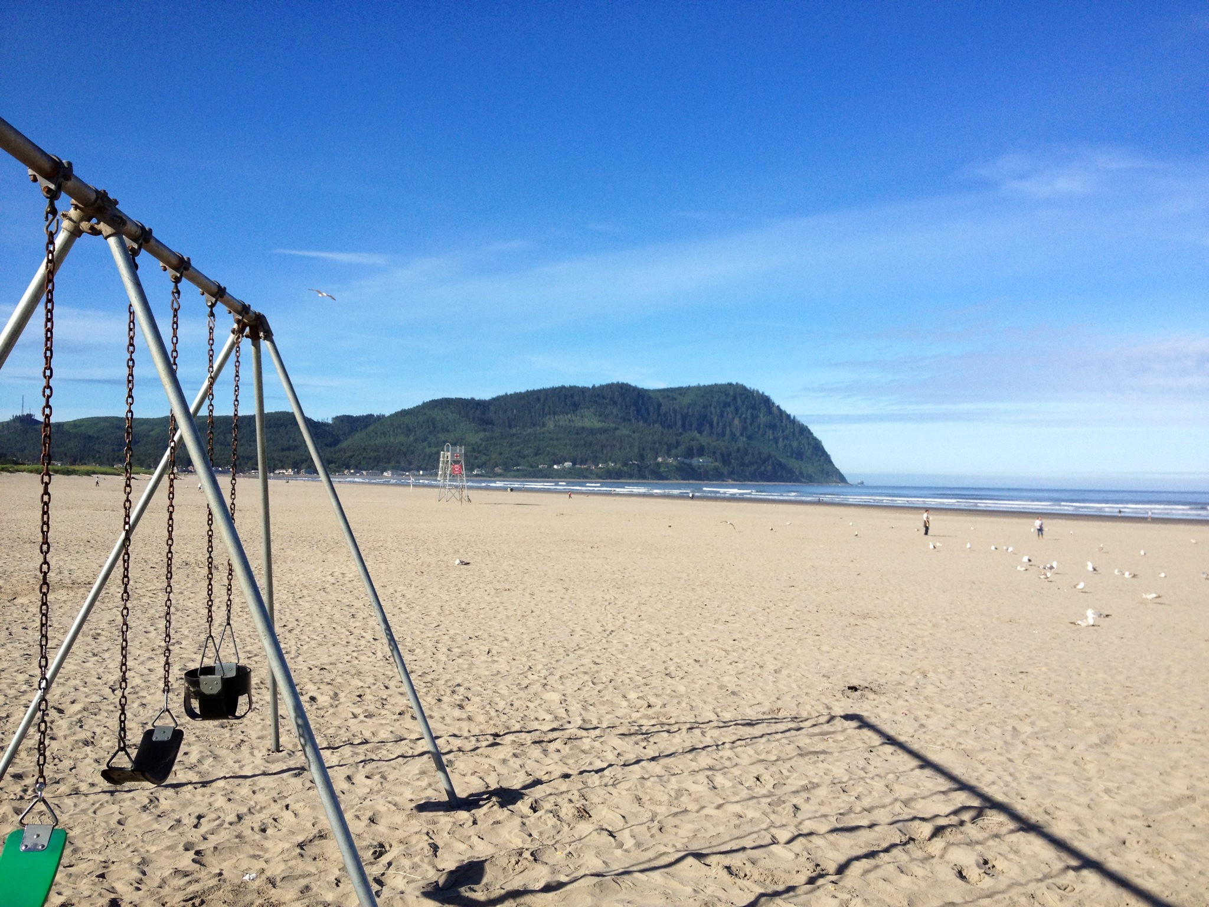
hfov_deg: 52.6
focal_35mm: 35
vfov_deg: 40.7
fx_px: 1222
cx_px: 604
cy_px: 454
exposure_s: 1/2045
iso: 64
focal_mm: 4.28
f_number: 2.4
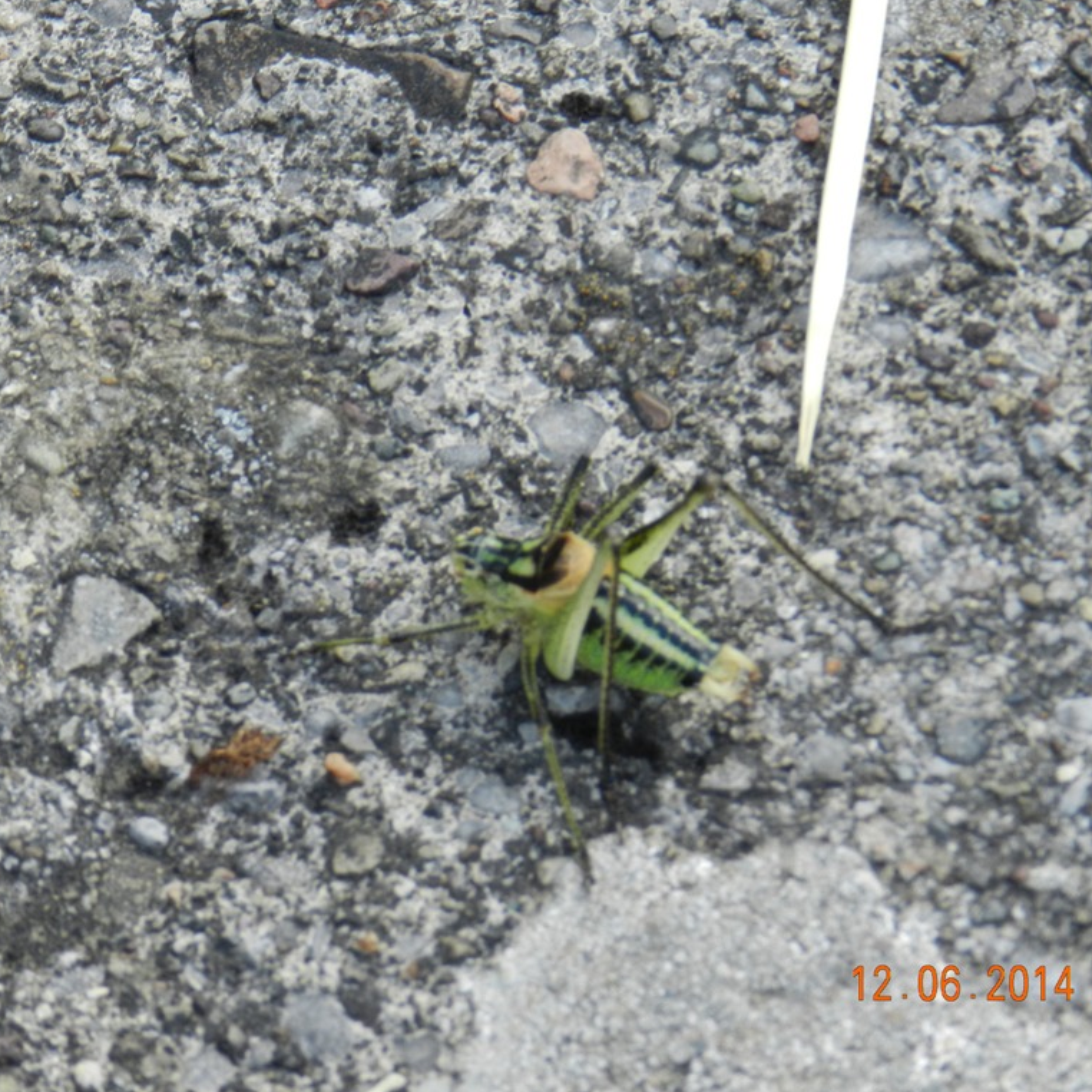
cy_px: 547
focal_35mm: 190
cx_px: 566
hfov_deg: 9.2
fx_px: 6781
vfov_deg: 9.2
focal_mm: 28.4
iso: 160
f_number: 5.3
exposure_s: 1/100
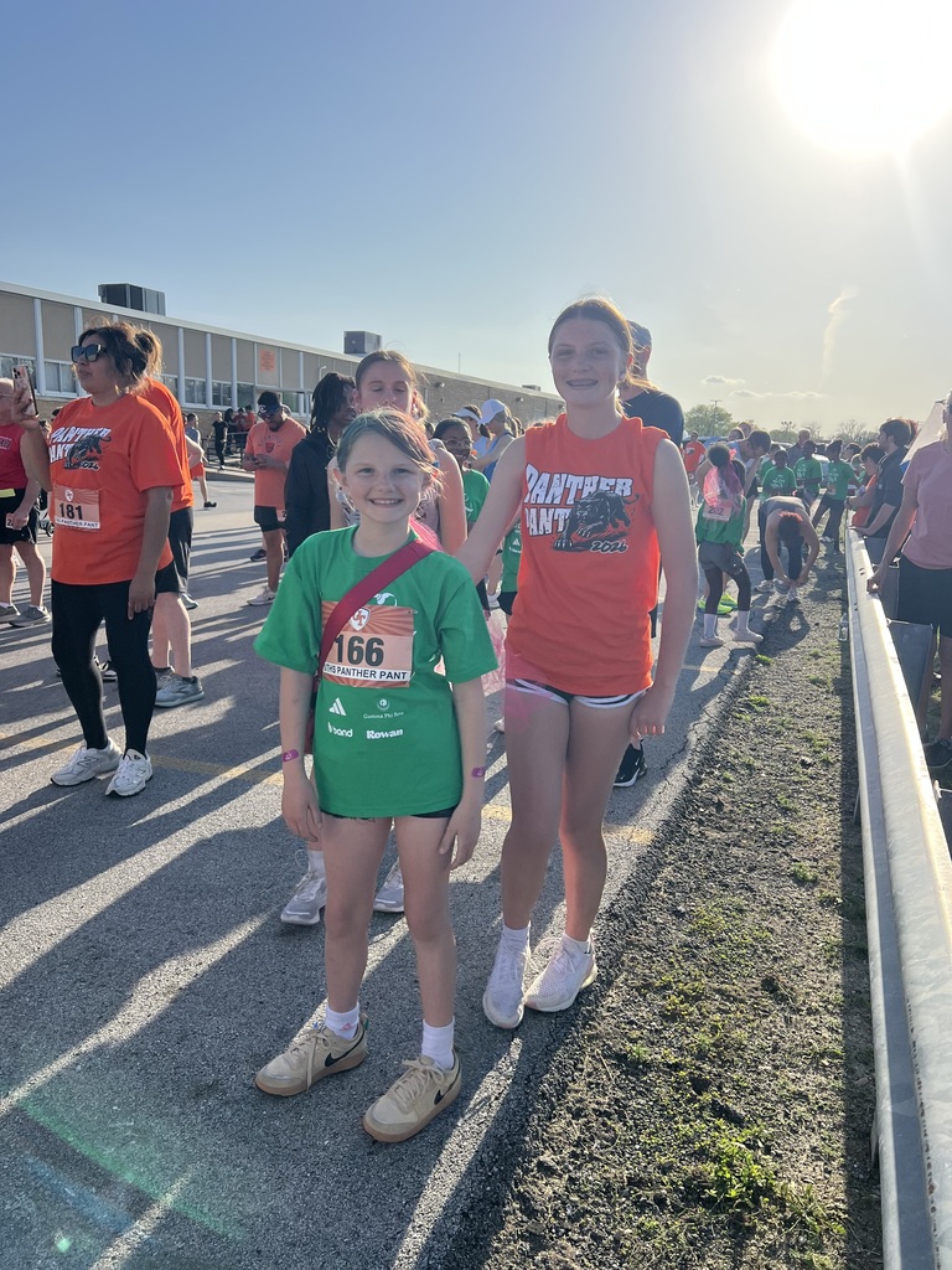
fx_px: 953
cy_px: 635
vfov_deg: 67.3
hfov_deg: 53.1
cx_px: 476
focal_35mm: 26
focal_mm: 5.7
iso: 50
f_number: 1.5
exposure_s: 1/4444
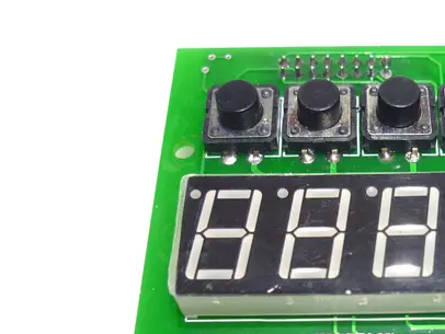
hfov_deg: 35.7
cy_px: 227
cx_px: 347
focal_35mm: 52
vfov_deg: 27.9
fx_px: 669
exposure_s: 1/50
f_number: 2.8
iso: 80
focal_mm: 5.5
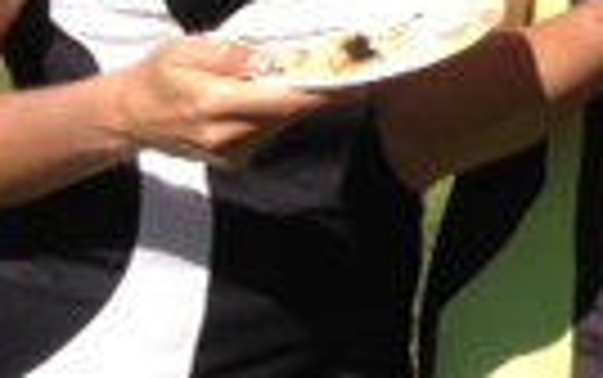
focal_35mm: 167
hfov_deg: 11.0
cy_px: -202
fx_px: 2747
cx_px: 1328
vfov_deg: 7.7
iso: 50
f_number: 2.4
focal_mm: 4.13
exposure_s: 1/1695
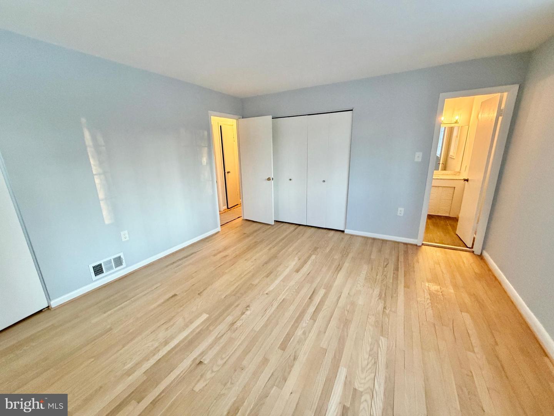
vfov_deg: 85.7
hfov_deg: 102.1
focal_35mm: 14
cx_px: 277
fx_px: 224
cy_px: 208
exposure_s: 1/60
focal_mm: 2.22
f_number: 2.2
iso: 400
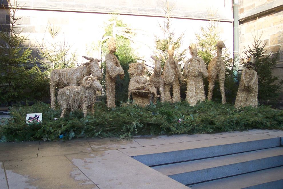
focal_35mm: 38
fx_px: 299
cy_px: 94
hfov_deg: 50.7
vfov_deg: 35.1
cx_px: 142
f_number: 2.8
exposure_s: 1/350
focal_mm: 8
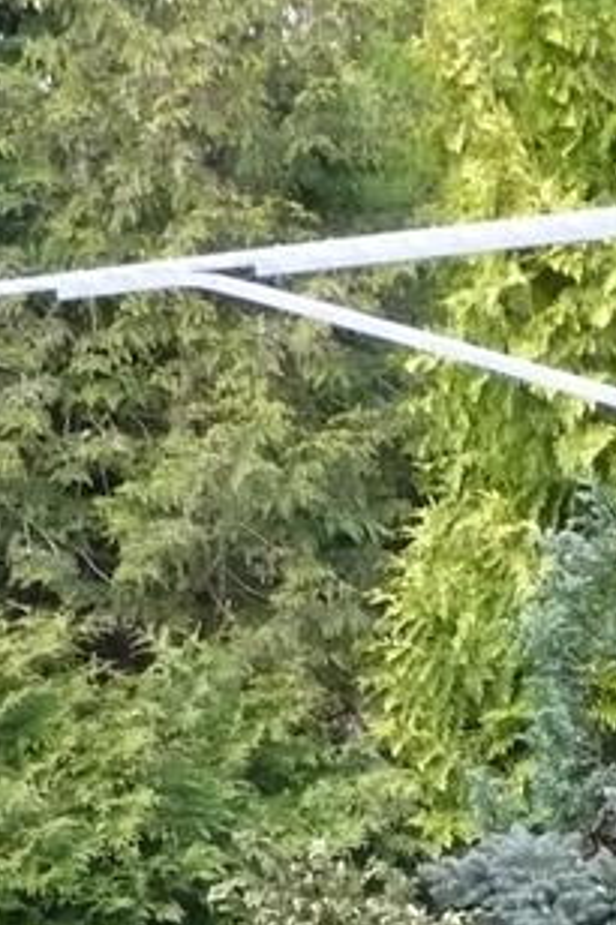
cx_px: 1298
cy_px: 1006
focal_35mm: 150
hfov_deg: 8.6
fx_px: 3854
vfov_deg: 13.4
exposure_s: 1/30
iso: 200
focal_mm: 6.1
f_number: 2.8
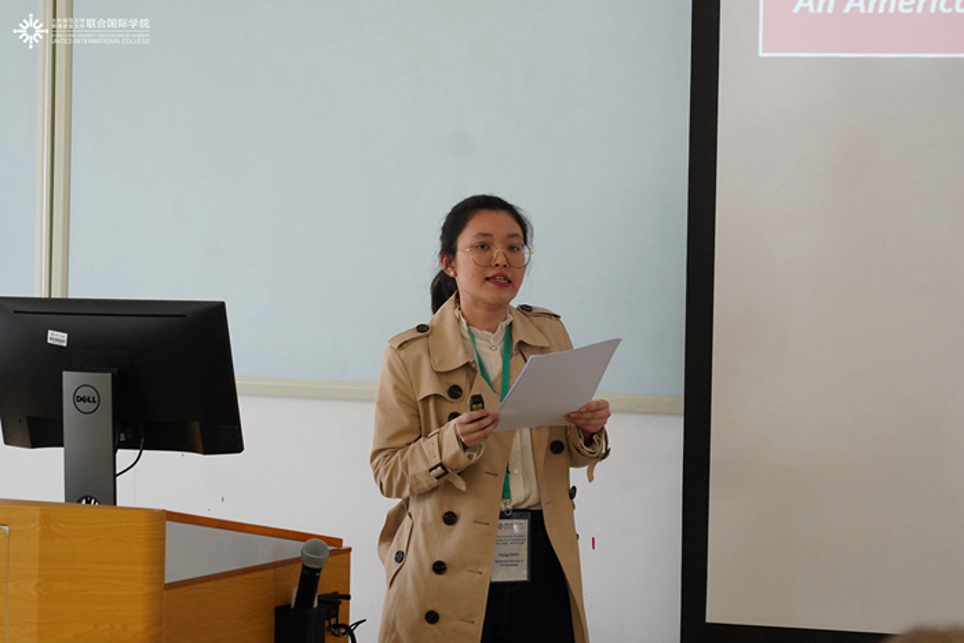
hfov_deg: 19.5
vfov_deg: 13.0
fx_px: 2812
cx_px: 482
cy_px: 322
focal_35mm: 105
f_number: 4.5
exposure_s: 1/200
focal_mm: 105
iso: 3200
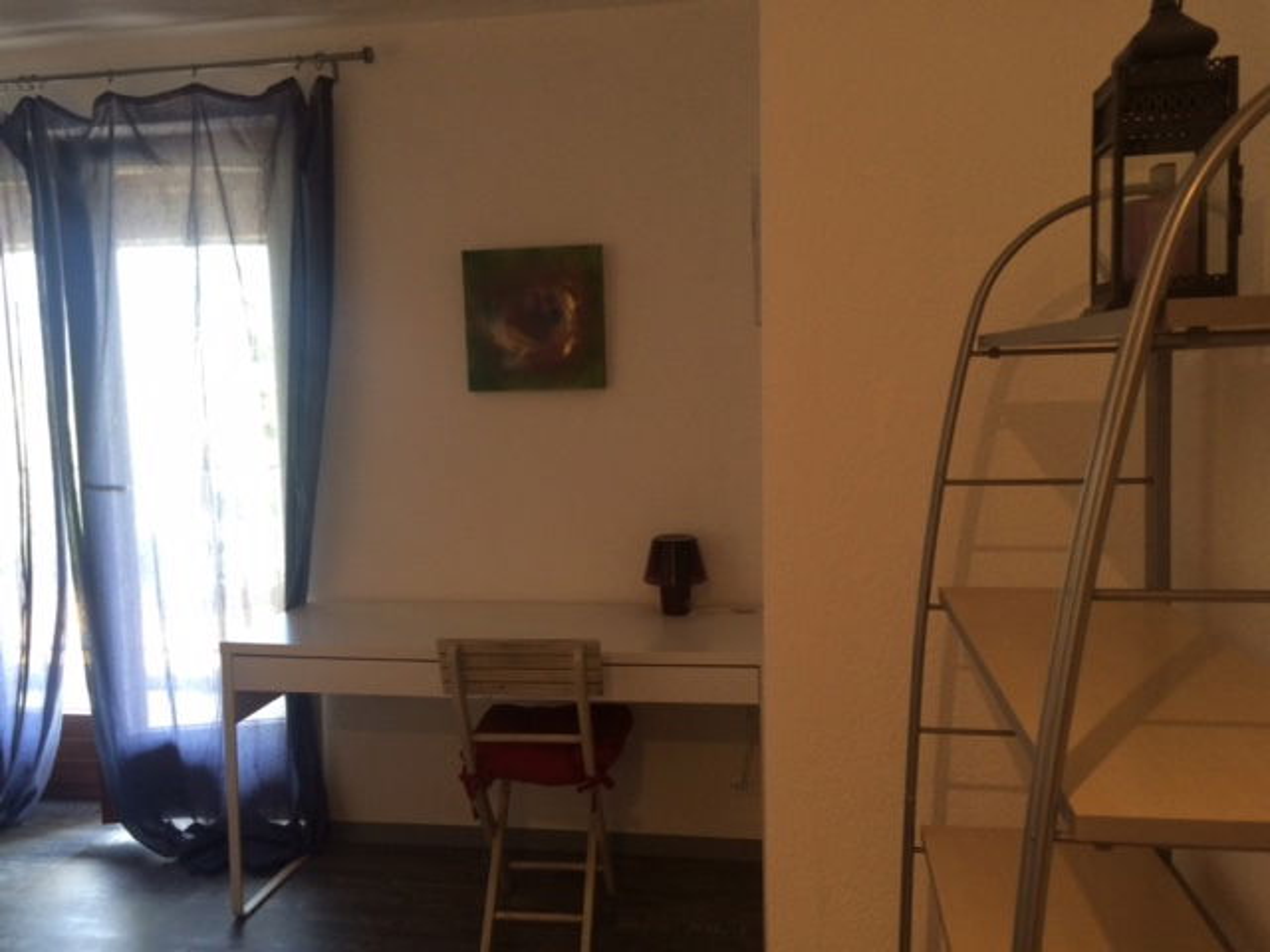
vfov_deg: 48.2
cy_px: 476
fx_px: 1064
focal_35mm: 29
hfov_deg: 61.7
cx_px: 635
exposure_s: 1/33
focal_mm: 4.15
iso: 125
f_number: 2.2
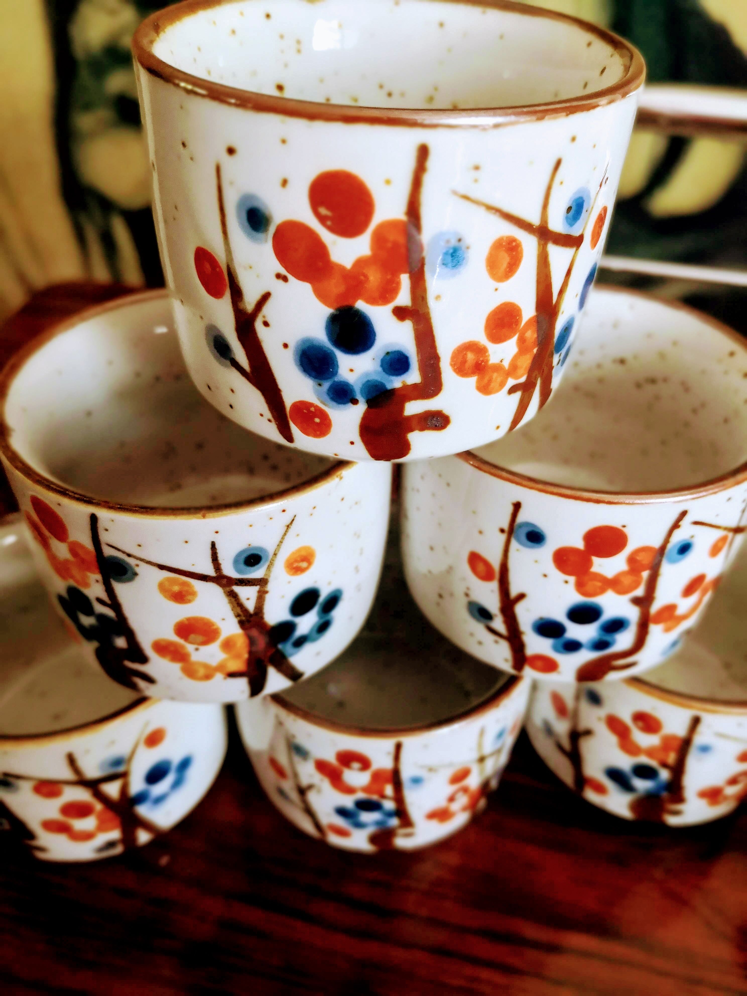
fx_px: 777
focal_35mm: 27
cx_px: 374
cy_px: 498
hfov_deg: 51.4
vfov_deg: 65.3
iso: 250
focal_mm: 3.95
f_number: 4
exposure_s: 1/33.3
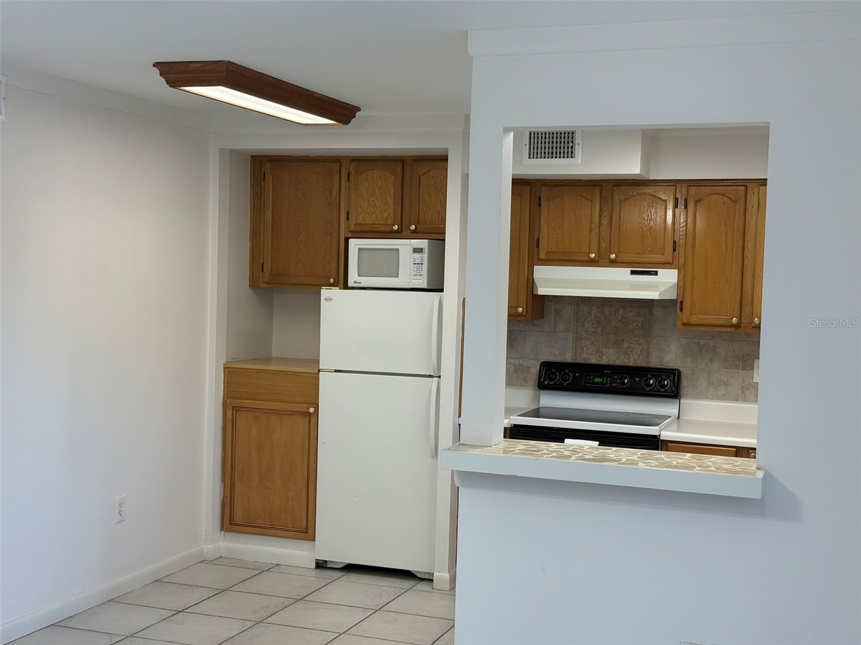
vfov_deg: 30.3
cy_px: 322
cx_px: 430
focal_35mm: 48
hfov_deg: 39.7
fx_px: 1194
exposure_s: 1/120
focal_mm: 6.76
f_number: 1.78
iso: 100
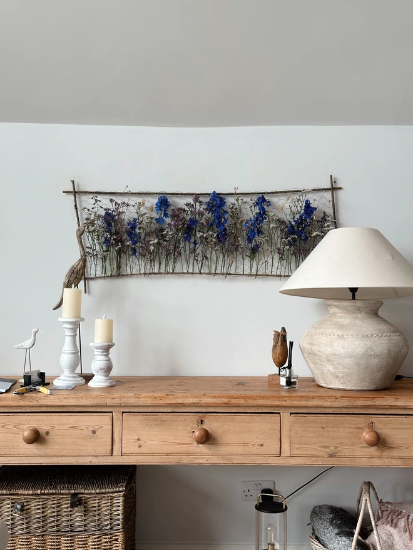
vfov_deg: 39.7
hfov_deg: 30.3
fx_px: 764
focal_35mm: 48
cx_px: 206
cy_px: 275
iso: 125
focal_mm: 6.86
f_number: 1.78
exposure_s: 1/60
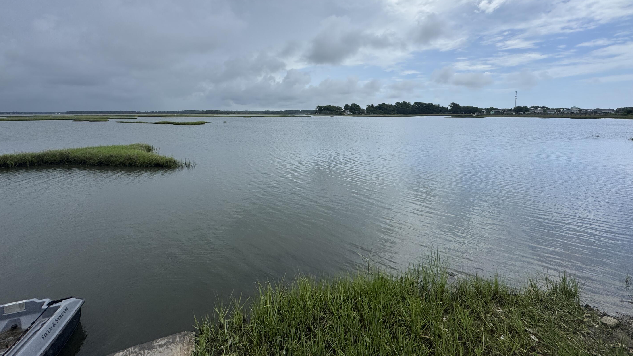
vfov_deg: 66.2
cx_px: 330
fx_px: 269
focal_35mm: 16
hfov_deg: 99.3
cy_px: 137
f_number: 2.2
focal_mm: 2.22
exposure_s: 1/2415
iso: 50
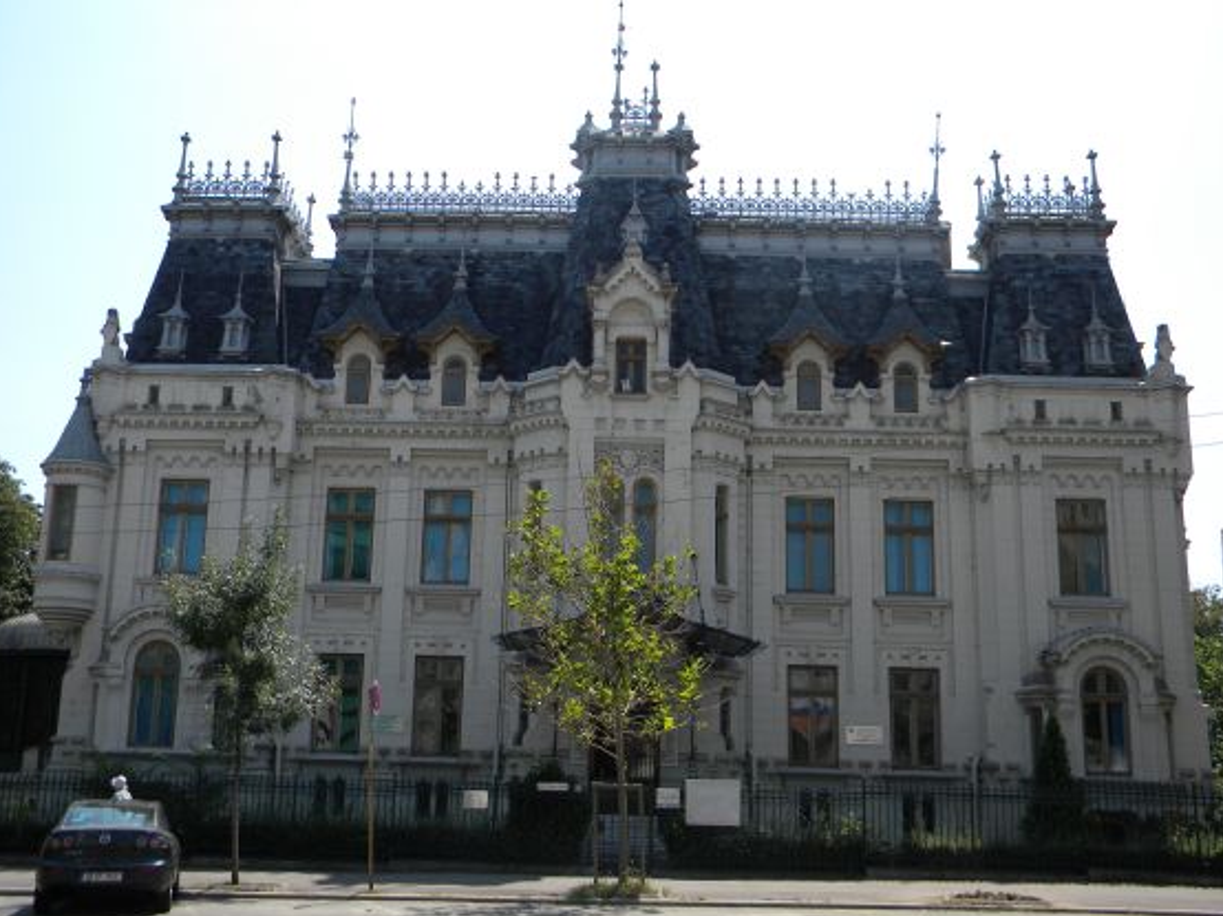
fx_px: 1377
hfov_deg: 47.9
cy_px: 452
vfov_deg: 36.8
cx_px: 585
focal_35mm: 39
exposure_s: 1/744
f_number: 3.7
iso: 80
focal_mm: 6.4
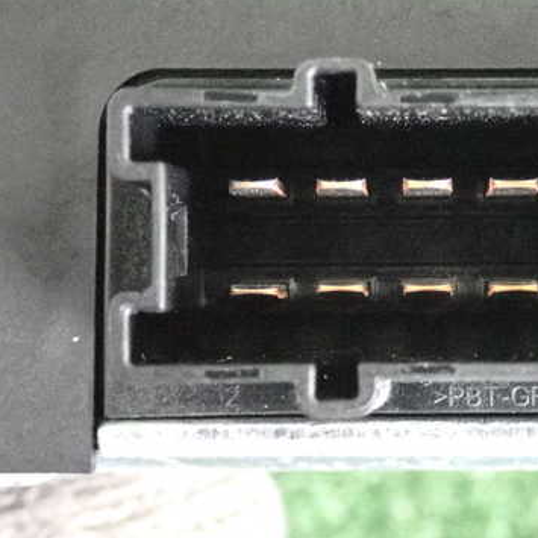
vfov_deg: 17.4
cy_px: 239
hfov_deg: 17.3
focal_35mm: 100
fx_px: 1758
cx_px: 429
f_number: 3.8
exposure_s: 1/125
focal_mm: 11.88
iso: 8000
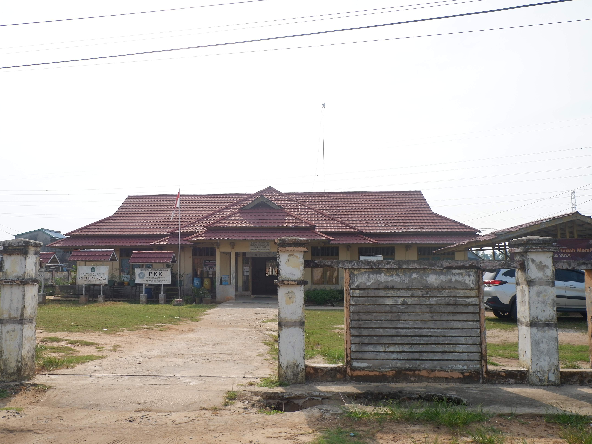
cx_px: 261
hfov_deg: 67.1
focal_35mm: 26
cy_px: 222
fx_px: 445
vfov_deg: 53.1
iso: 200
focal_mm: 16.7
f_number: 6.4
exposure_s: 1/400
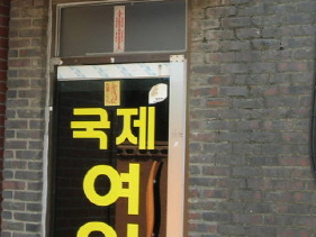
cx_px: 40
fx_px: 986
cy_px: 26
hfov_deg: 18.0
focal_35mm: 108
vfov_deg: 13.6
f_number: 4.8
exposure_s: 1/75.8
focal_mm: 7.8
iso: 64
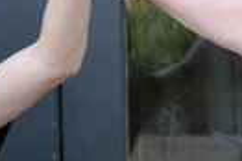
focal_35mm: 287
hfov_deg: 7.2
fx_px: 1927
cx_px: 257
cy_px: 8
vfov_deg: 4.8
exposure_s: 1/500
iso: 1600
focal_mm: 50
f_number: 11
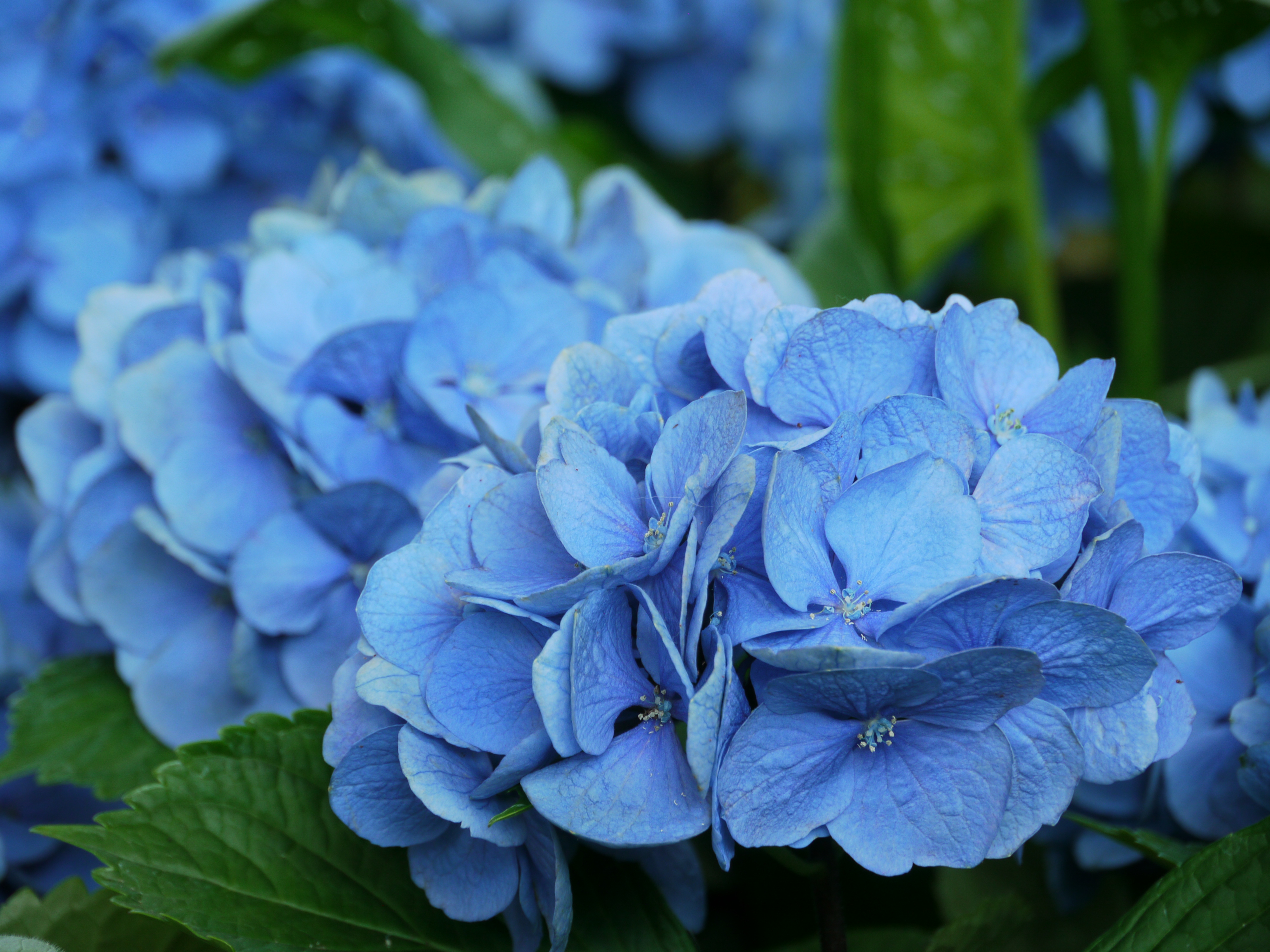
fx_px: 10273
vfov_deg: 5.3
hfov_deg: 7.1
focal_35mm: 280
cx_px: 635
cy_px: 476
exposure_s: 1/30
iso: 200
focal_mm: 140
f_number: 5.8
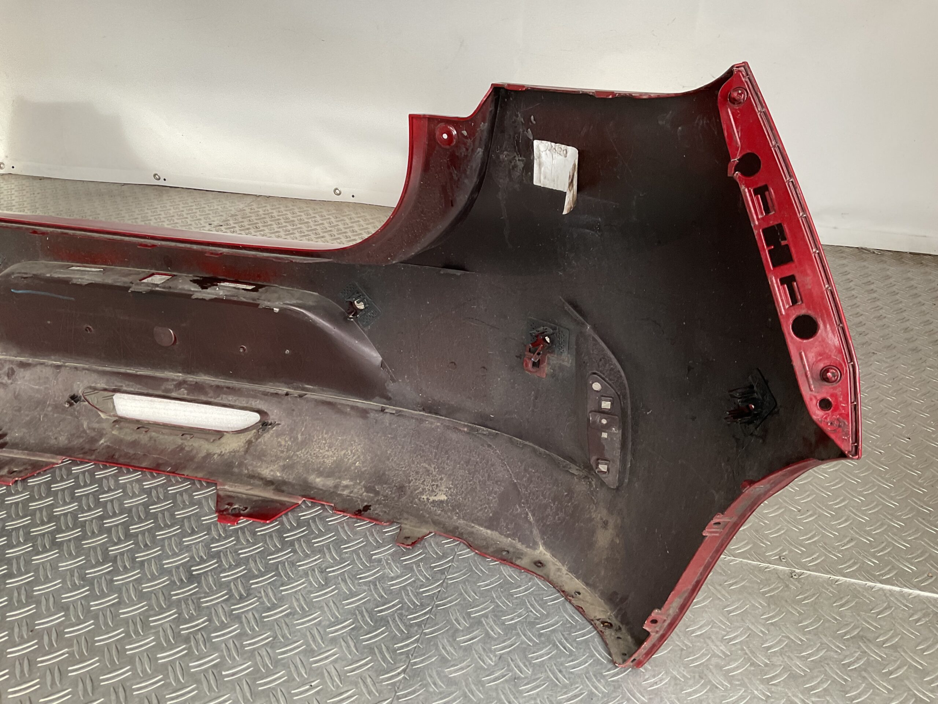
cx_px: 469
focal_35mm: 29
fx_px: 786
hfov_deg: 61.7
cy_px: 352
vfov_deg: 48.2
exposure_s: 1/60
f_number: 1.8
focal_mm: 3
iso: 50
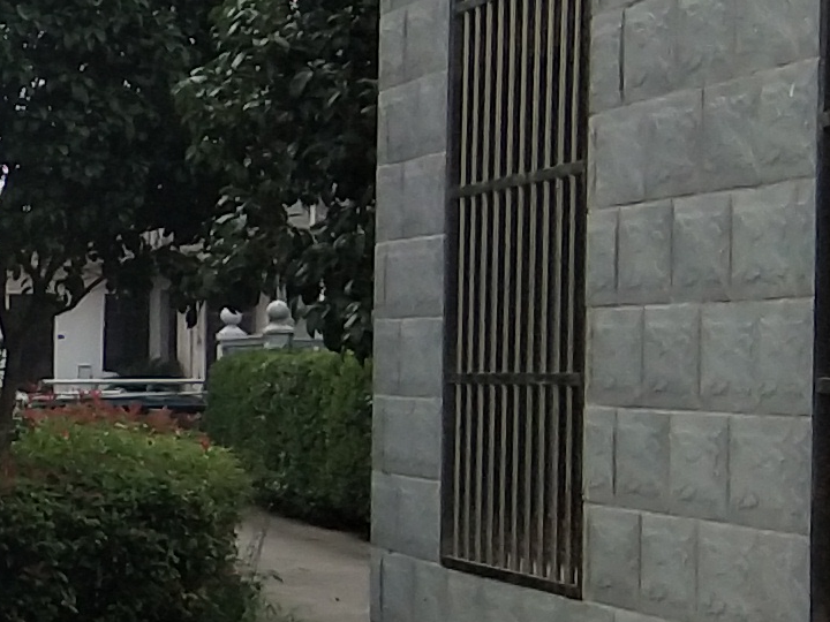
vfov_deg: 8.3
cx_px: -957
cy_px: 432
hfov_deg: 10.0
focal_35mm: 179
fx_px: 4292
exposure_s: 1/643
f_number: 2.2
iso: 50
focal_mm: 3.69
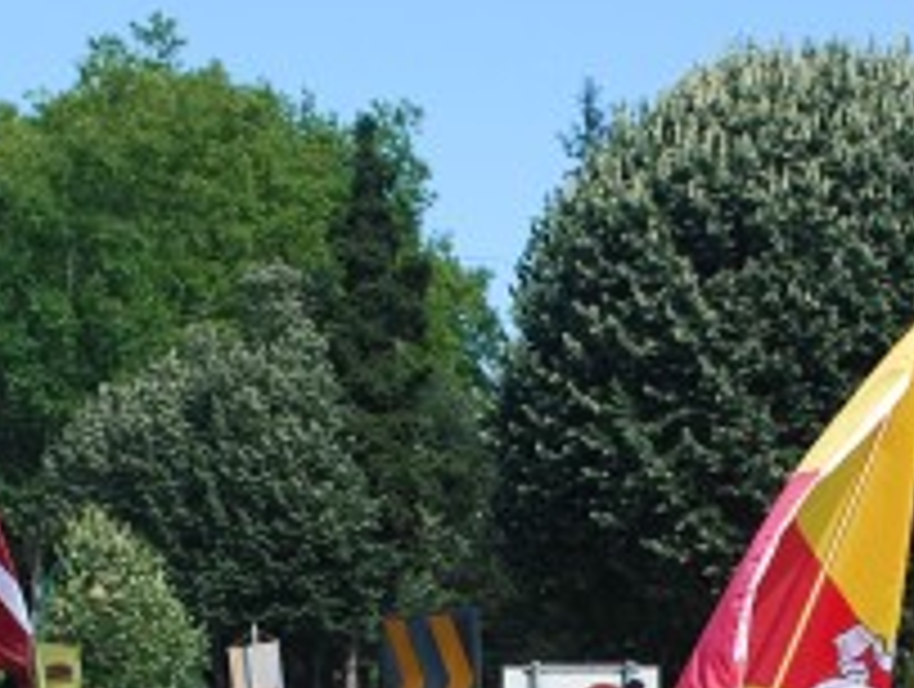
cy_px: 902
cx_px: 513
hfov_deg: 15.7
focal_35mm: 125
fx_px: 3306
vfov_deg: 11.6
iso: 100
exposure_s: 1/200
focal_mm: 22
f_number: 7.1
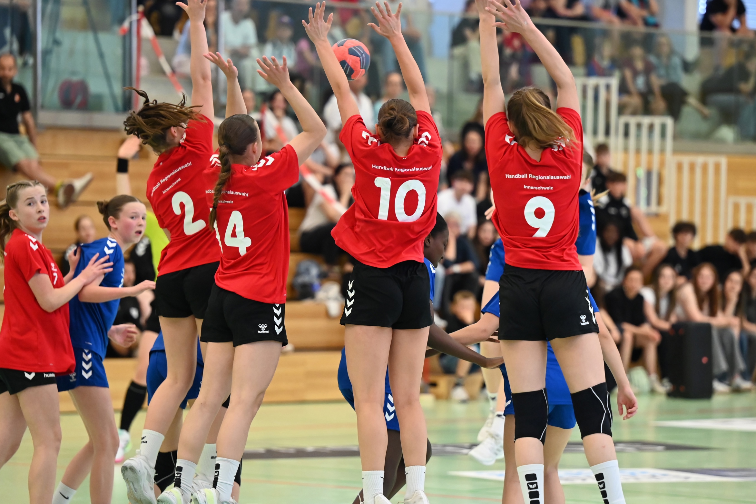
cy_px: 232
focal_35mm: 179
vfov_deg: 7.7
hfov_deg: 11.5
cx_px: 428
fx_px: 3758
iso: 4500
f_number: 2.8
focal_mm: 140
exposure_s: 1/1250
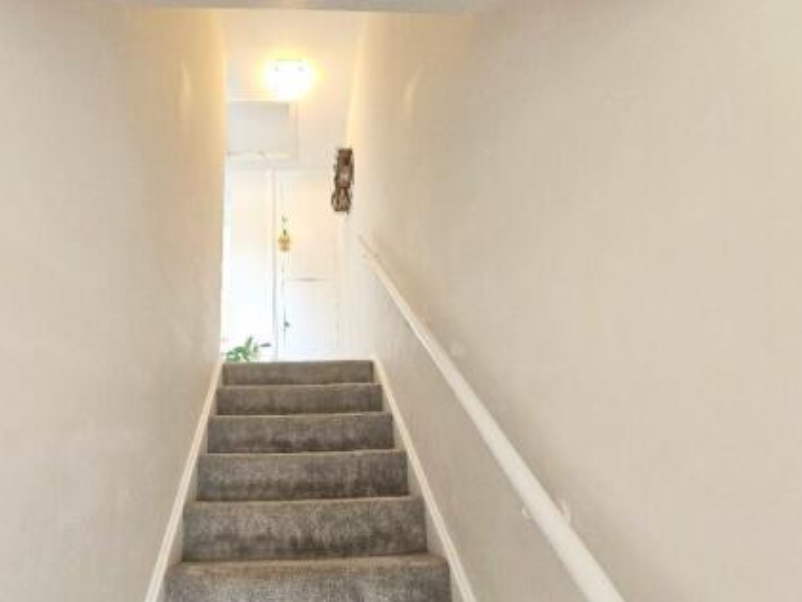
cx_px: 315
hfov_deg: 86.5
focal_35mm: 18
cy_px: 384
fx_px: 417
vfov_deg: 70.2
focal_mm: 2.2
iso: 400
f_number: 2.2
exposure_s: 1/50
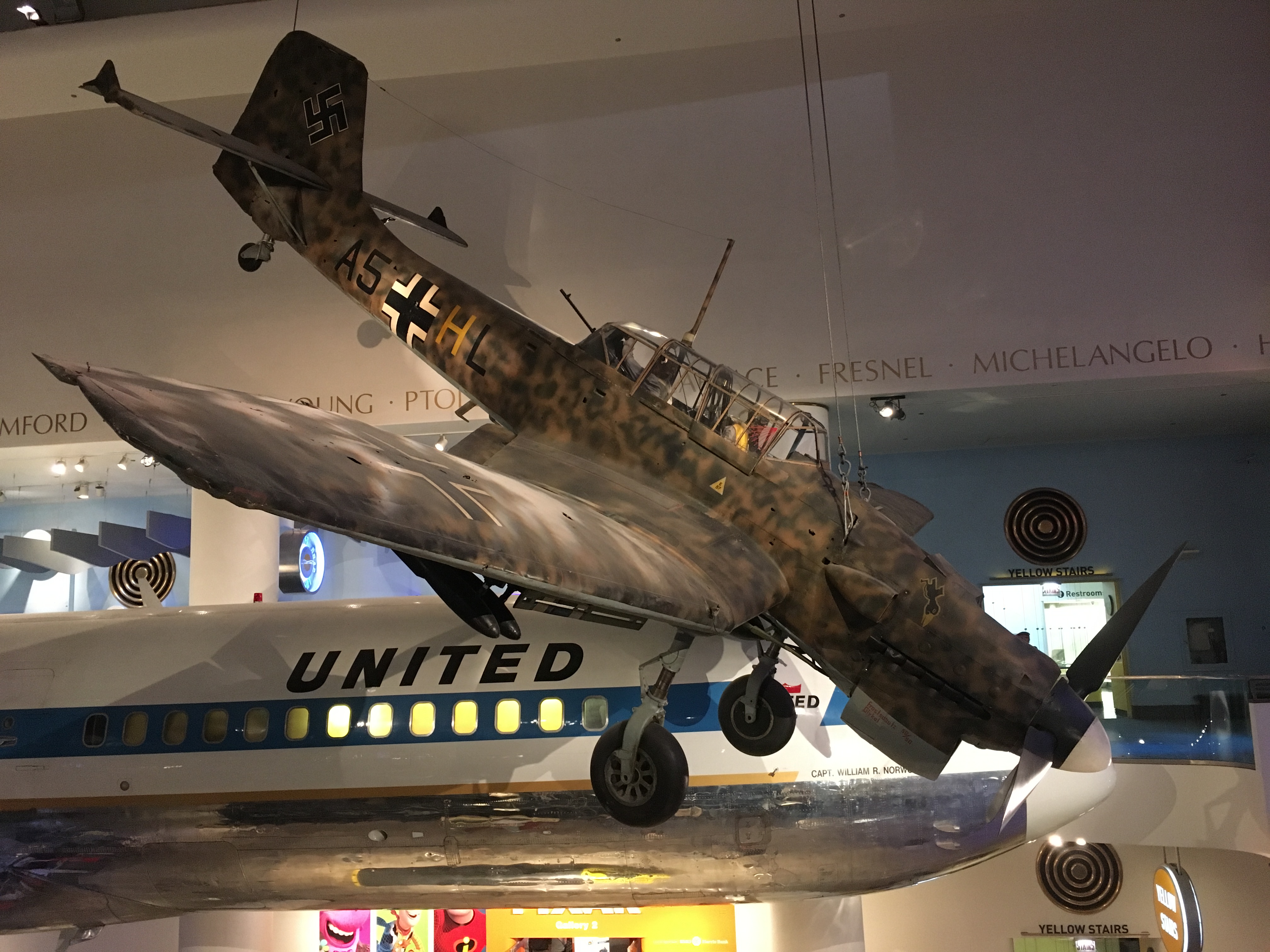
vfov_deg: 48.2
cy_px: 476
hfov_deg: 61.7
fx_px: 1064
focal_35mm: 29
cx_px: 635
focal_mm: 4.15
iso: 200
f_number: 2.2
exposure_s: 1/15
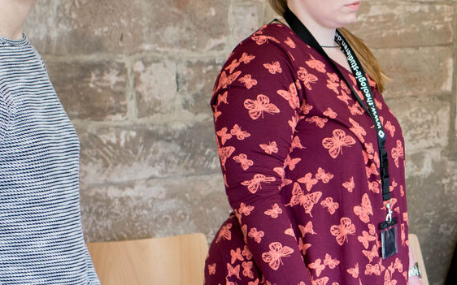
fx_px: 1818
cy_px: 246
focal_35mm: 146
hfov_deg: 13.9
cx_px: 568
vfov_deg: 8.9
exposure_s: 1/80
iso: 500
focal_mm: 35
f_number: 2.8
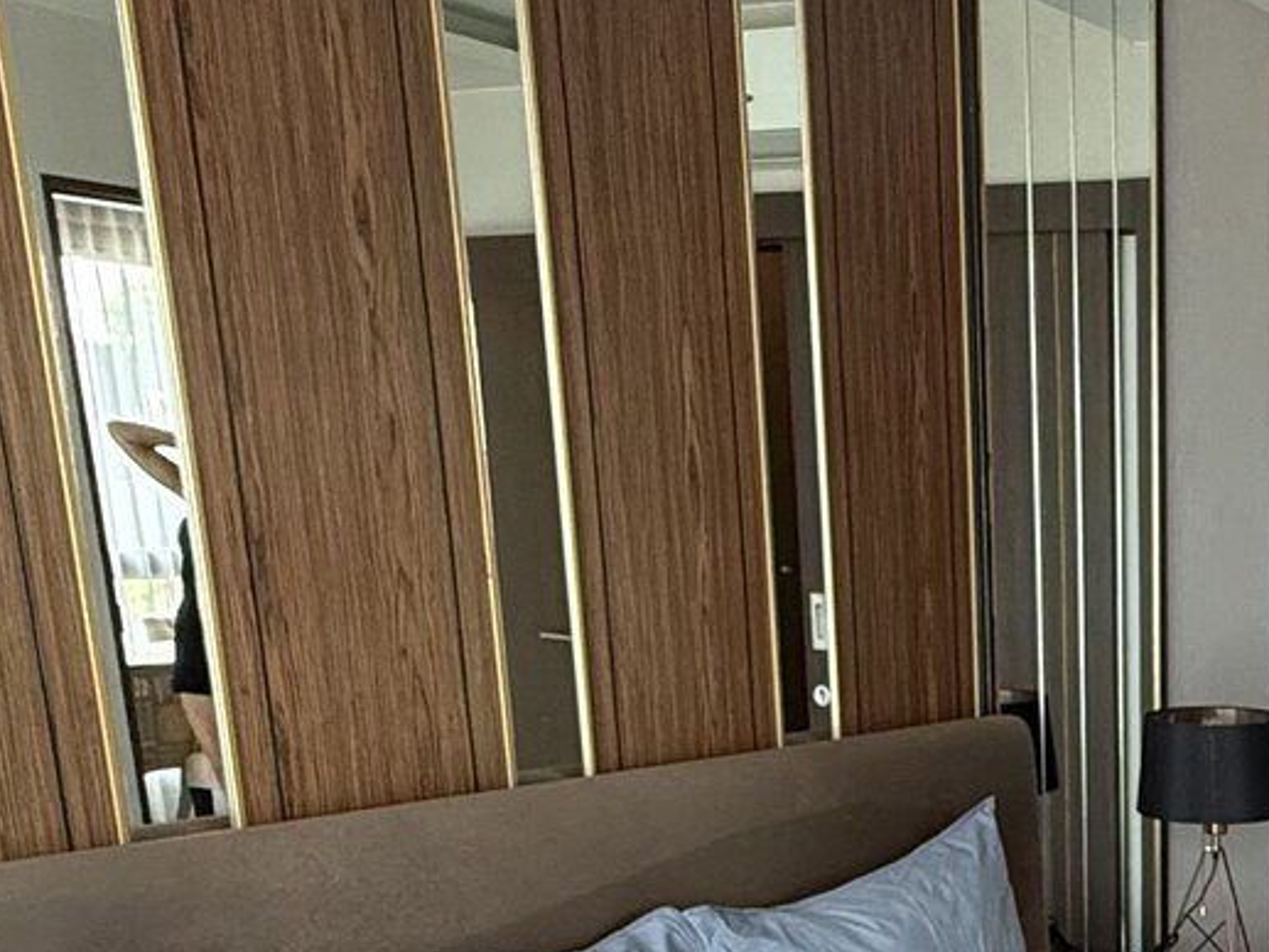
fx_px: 1907
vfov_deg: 26.0
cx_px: 1441
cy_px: 1038
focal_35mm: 52
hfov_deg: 31.9
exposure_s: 1/99
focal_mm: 2.22
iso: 320
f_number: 2.2
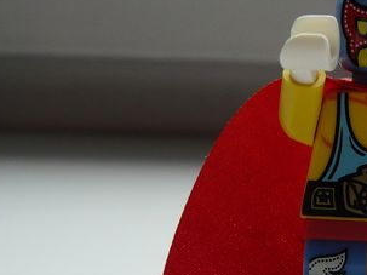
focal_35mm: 74
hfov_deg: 24.4
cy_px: 161
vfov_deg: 19.9
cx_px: 413
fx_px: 784
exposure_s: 1/80
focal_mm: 4.6
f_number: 2.8
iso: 100
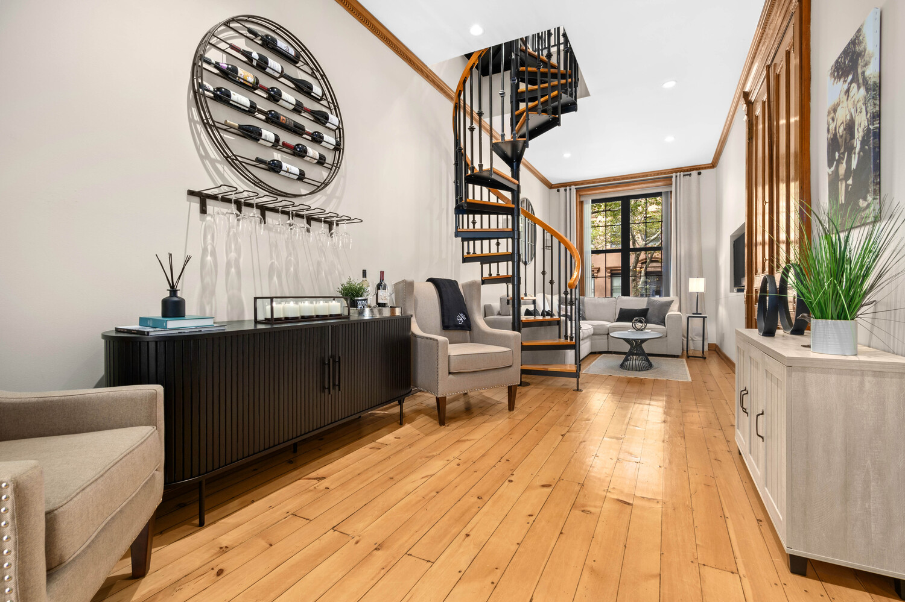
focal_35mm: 15
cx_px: 452
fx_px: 377
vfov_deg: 77.3
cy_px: 301
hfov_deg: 100.4
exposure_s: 2
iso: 200
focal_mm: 10
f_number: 8
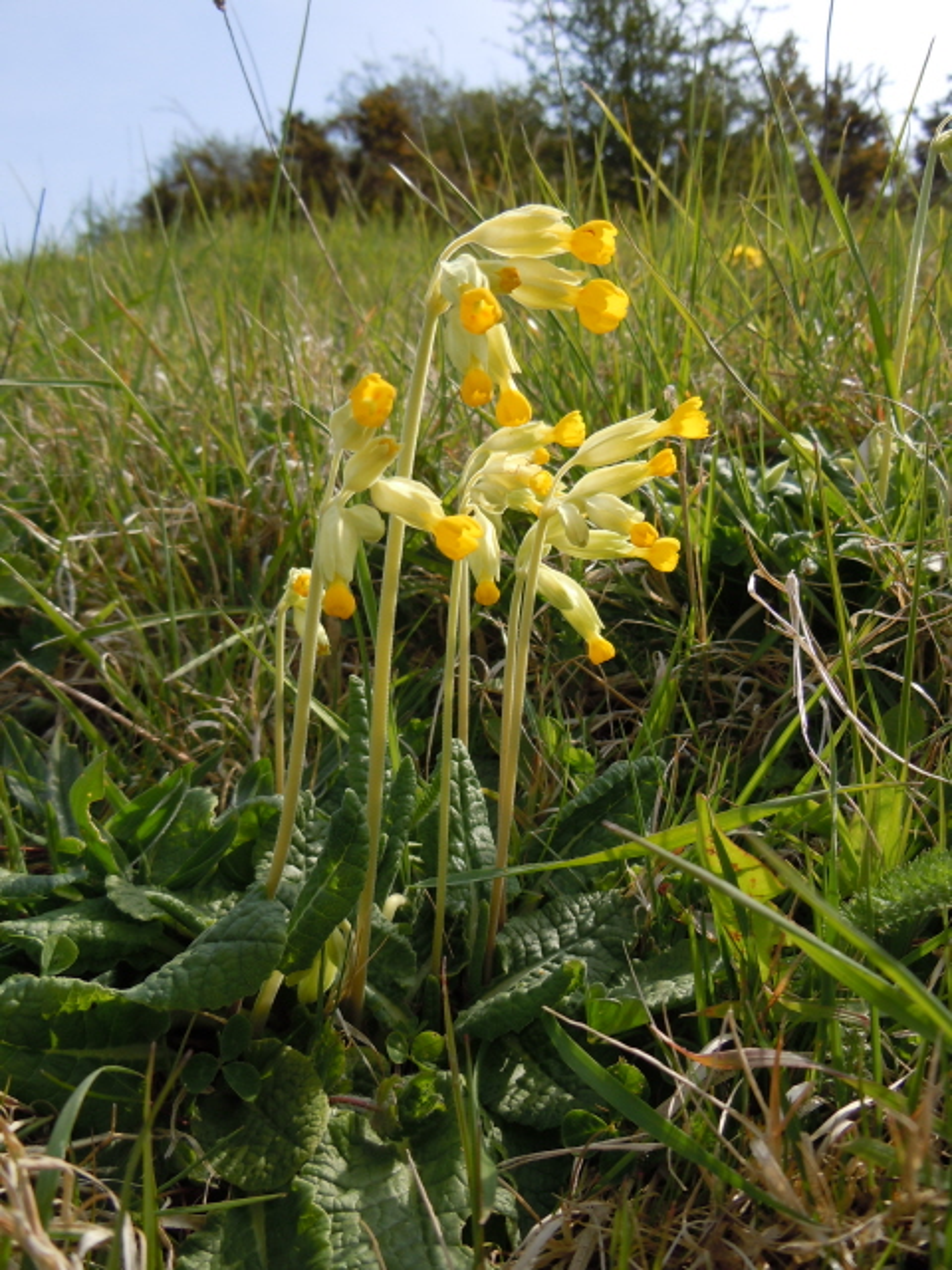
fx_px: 1100
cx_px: 476
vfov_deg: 60.0
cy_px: 635
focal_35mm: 30
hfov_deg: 46.8
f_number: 3.5
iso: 100
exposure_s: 1/800
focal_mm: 5.4
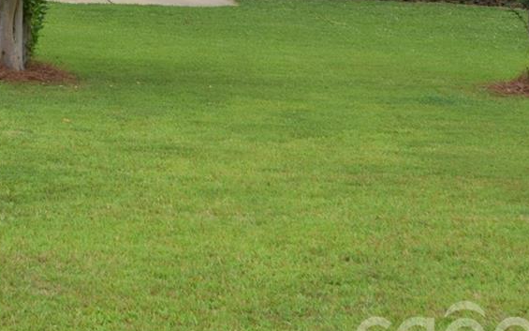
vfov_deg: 9.5
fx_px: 1917
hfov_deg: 15.2
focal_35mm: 133
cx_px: -74
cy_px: -220
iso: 200
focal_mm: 24
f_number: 10
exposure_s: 1/400
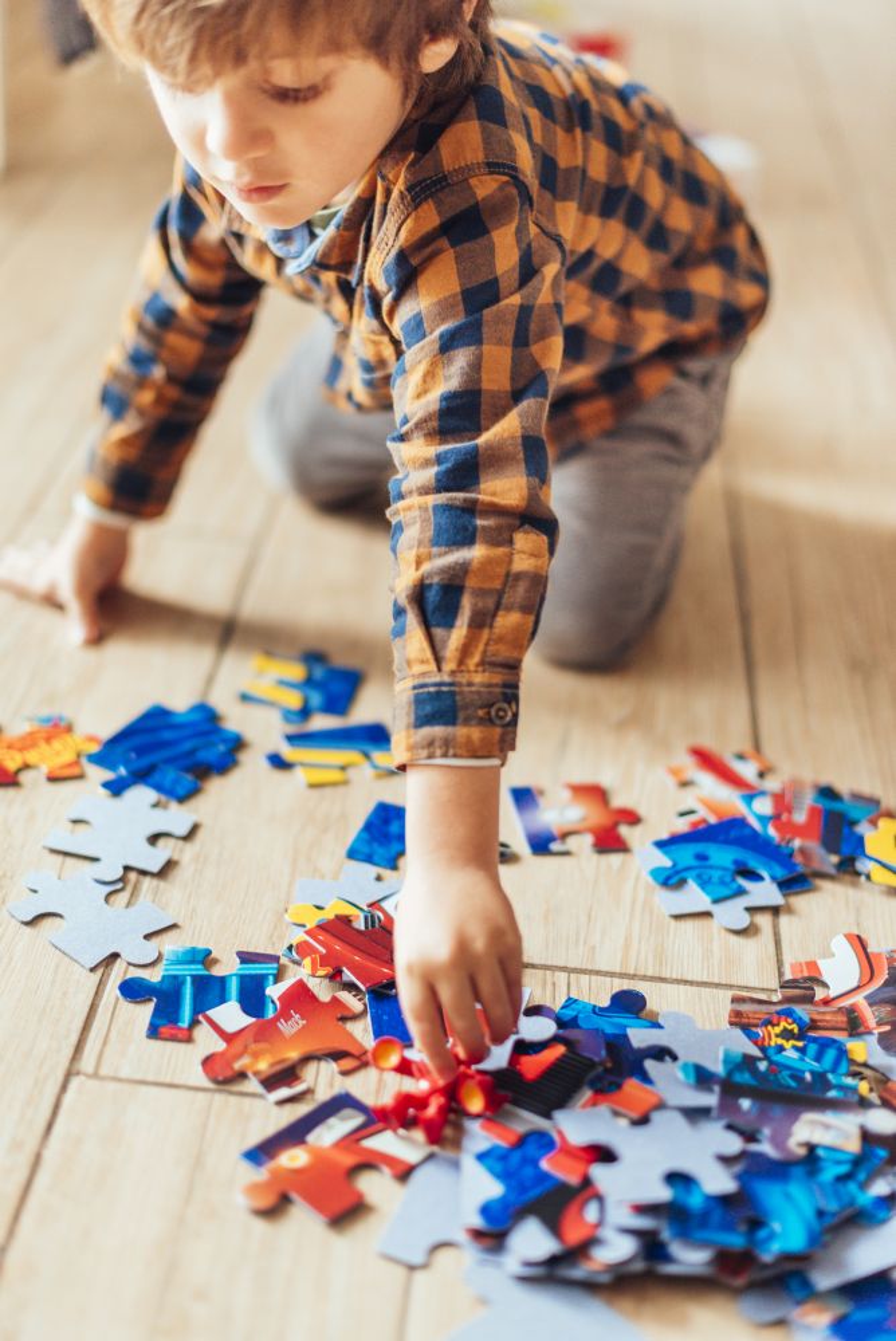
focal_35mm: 50
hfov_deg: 27.0
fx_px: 1864
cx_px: 448
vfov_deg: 39.6
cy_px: 670
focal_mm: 50
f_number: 1.8
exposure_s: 1/400
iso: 500
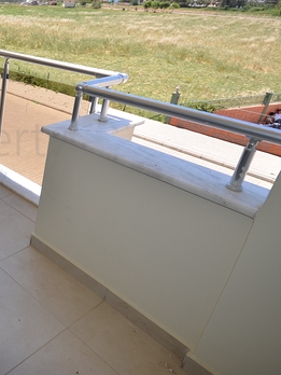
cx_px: -62
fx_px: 325
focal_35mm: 30
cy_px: 130
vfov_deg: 58.8
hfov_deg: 35.8
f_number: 5.6
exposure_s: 1/250
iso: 100
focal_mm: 10
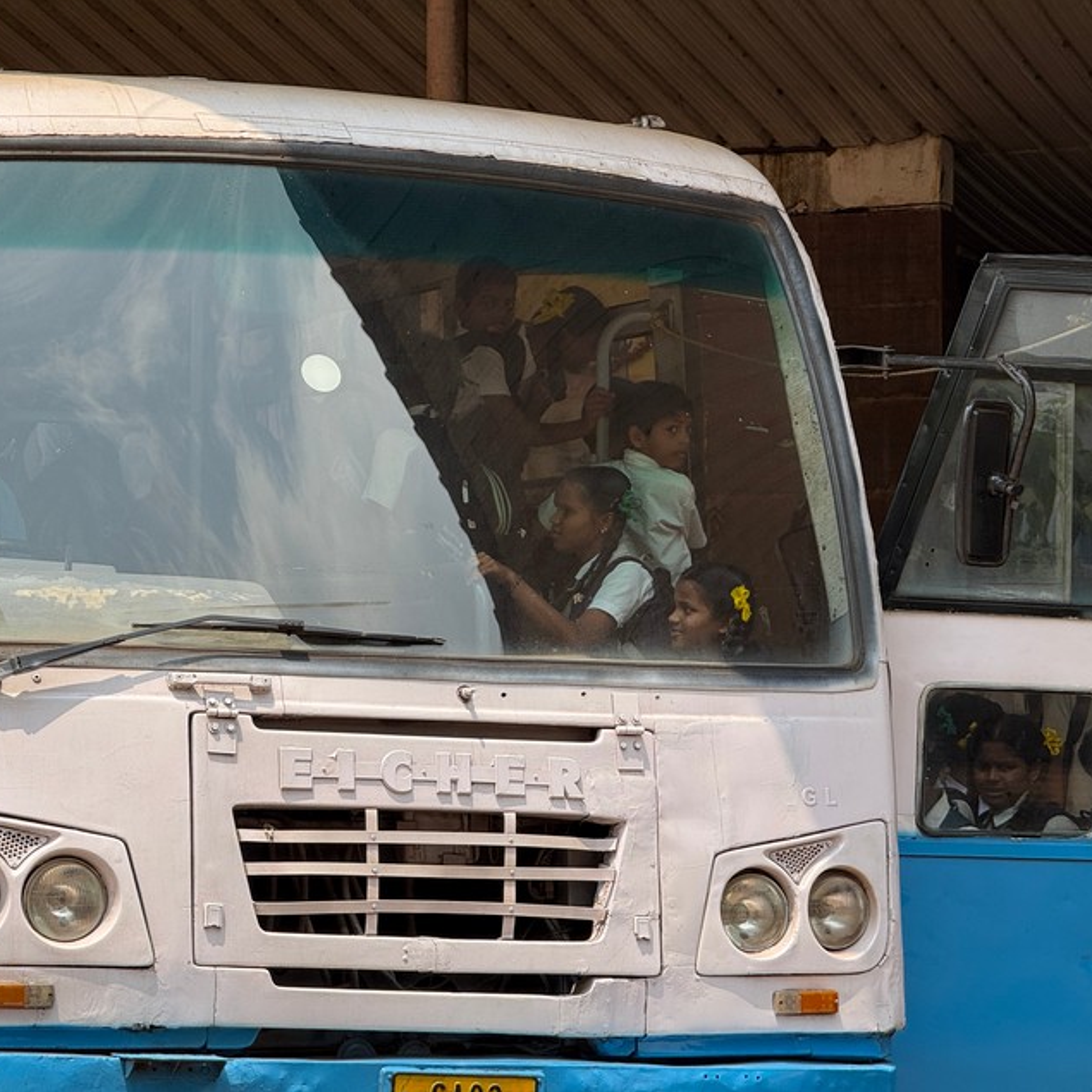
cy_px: 547
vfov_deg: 12.3
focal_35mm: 142
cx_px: 514
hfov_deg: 12.3
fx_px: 5068
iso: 50
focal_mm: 15.66
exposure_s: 1/591
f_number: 2.8
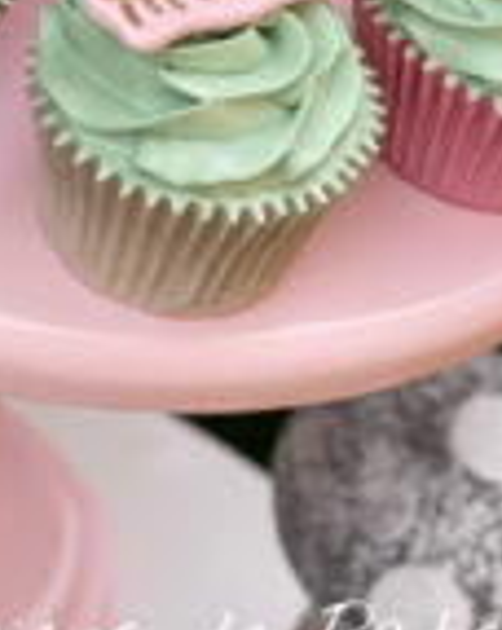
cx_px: 126
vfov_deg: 12.3
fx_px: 2848
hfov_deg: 10.1
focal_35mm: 153
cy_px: -174
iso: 20
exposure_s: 1/695
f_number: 2
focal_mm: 6
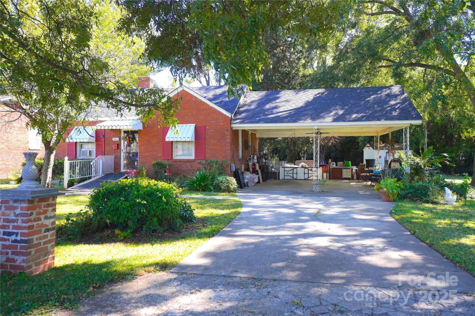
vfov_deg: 47.9
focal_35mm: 27
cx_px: 238
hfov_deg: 67.4
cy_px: 158
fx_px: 356
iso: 160
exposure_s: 1/160
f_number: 4
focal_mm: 18
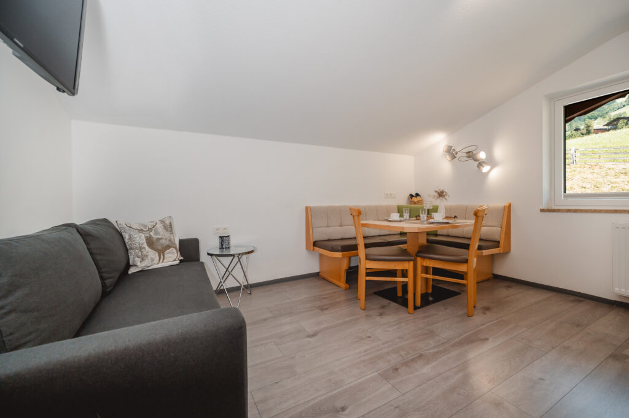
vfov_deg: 81.1
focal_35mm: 14
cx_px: 314
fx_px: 244
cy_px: 209
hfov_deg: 104.3
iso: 320
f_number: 5.6
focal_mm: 14
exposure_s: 1/200
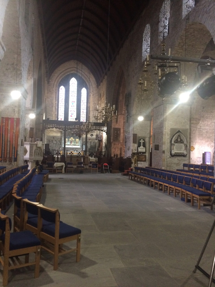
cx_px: 108
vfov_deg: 61.7
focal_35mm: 29
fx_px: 240
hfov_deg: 48.2
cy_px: 144
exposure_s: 1/20
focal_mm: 4.15
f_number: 2.2
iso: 320
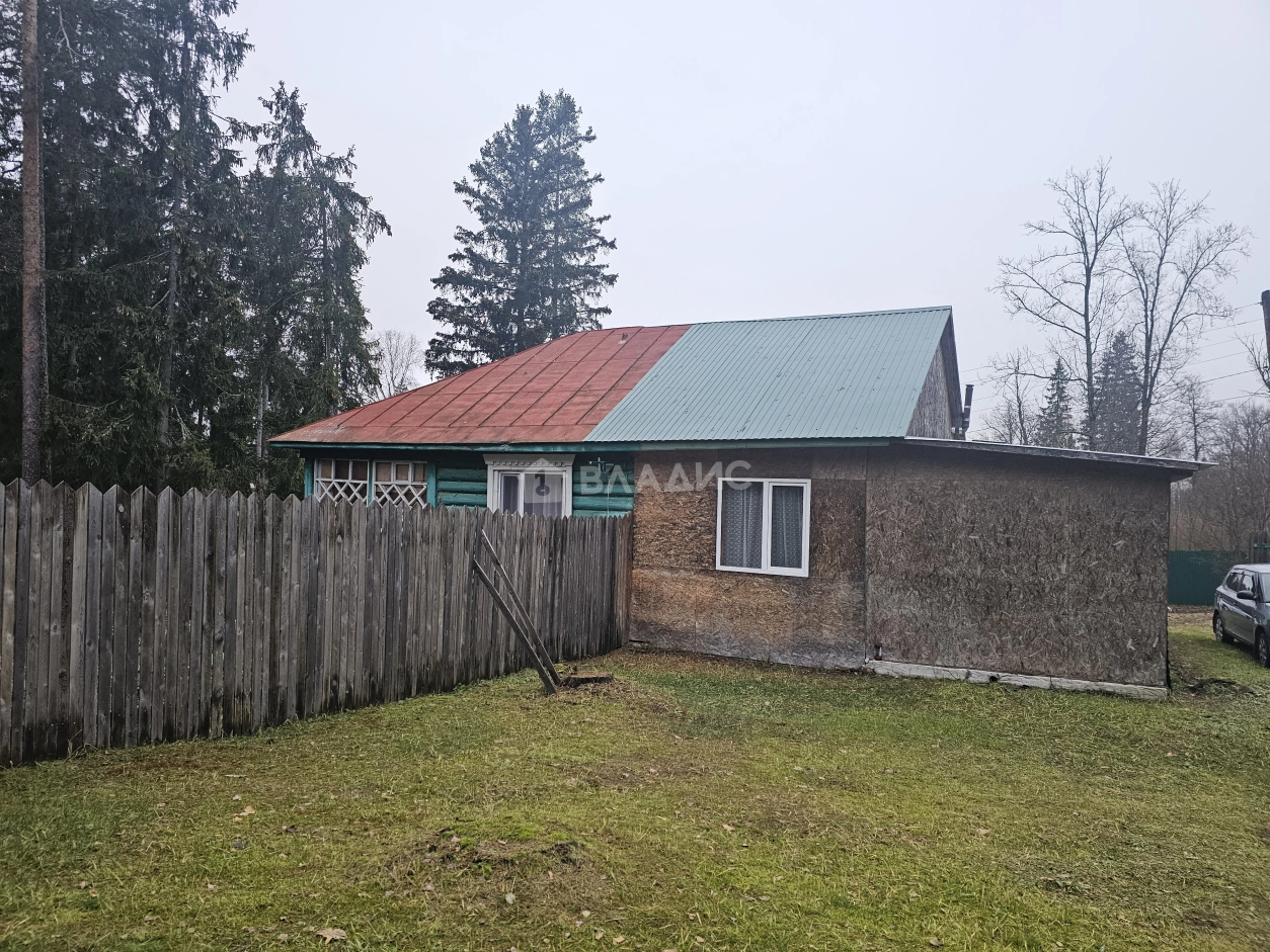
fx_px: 844
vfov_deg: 58.9
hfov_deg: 73.9
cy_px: 476
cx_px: 635
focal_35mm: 23
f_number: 1.7
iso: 160
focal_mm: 6.3
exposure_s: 1/120
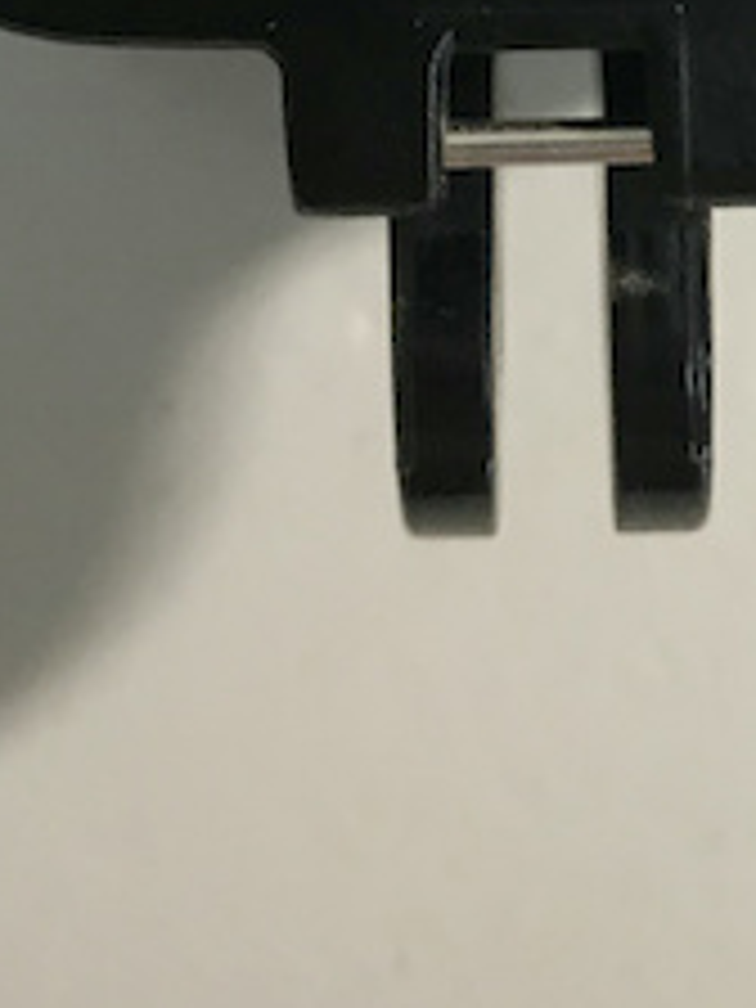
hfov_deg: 14.7
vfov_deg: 17.8
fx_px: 2912
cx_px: 608
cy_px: -459
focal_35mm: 100
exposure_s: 1/25
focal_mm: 3.99
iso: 40
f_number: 1.8
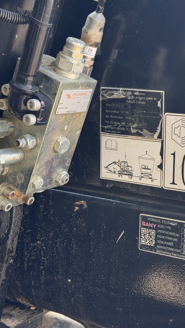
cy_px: 164
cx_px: 156
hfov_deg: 17.0
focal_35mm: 70
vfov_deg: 30.2
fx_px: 611
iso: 64
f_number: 1.78
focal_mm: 6.76
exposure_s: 1/264
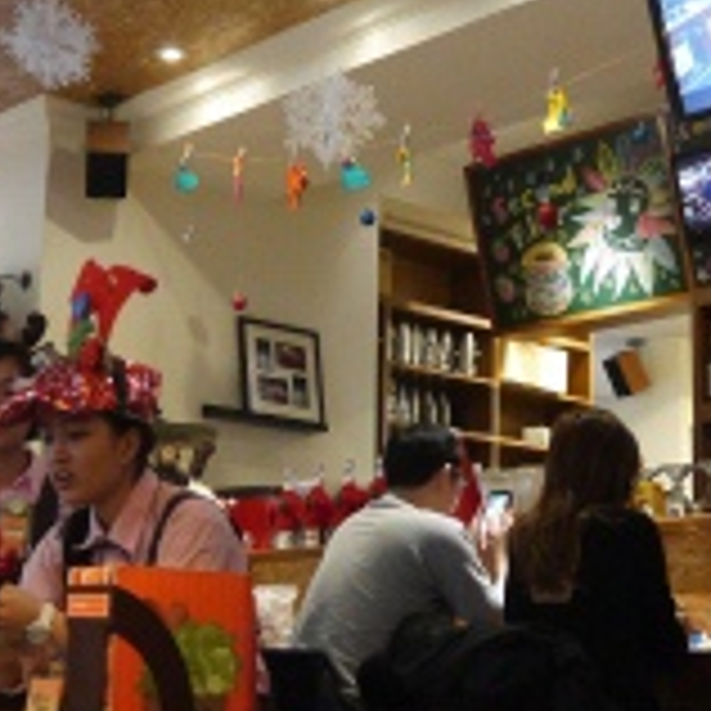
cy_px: 364
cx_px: 297
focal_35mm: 70
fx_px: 1627
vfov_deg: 24.7
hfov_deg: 24.6
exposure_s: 1/30
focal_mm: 14
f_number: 3.5
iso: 1600
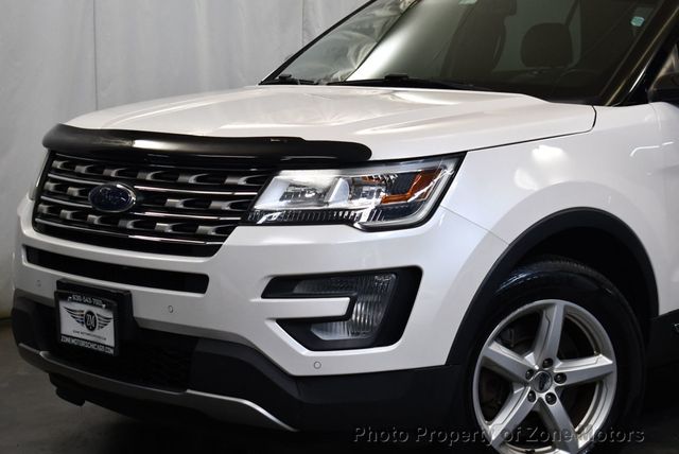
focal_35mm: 76
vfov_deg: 18.0
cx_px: 340
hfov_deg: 26.6
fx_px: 1435
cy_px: 227
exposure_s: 1/160
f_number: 4.8
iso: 800
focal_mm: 38
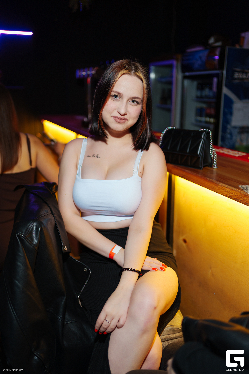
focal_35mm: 35
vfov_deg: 54.4
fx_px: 363
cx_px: 124
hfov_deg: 37.9
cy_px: 187
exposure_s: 1/30
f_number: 1.8
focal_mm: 35
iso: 200
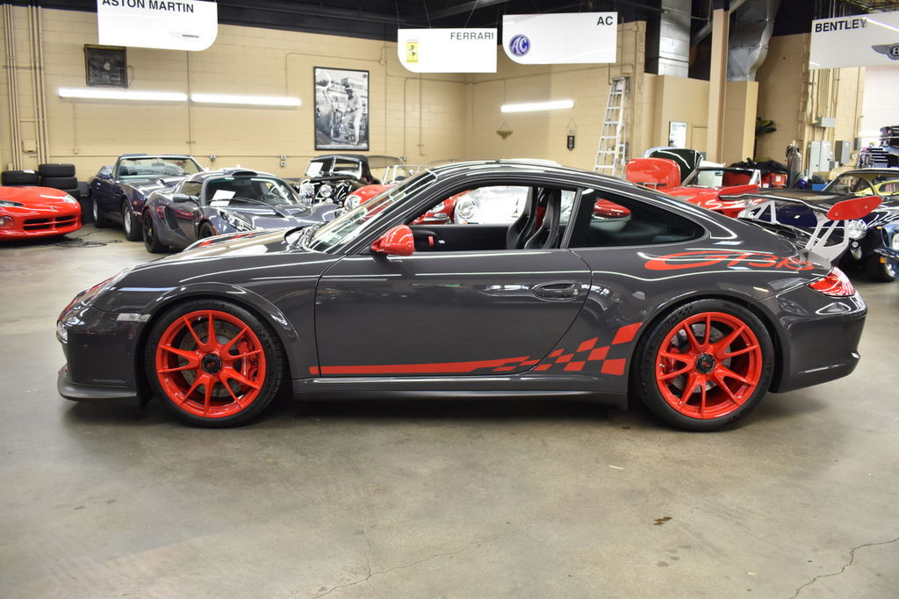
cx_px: 450
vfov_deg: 43.6
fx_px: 749
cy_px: 300
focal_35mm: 30
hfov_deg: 61.9
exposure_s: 1/30
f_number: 3.5
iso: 500
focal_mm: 20
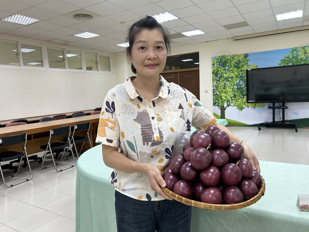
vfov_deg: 53.1
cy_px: 116
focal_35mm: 26
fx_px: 232
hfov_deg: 67.3
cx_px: 154
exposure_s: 1/120
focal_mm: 5.7
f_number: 1.5
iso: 80
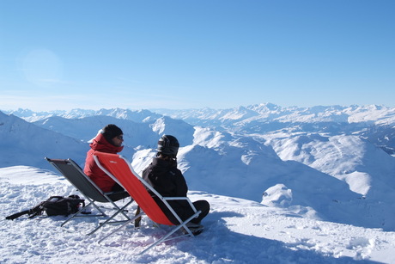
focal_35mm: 42
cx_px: 198
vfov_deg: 31.9
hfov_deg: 46.4
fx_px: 461
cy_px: 132
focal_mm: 28
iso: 100
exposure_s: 1/500
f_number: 5.6
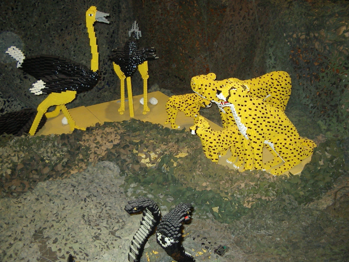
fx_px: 383
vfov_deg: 37.7
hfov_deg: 49.0
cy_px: 131
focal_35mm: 38
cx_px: 174
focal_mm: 5.8
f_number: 2.6
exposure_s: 1/60
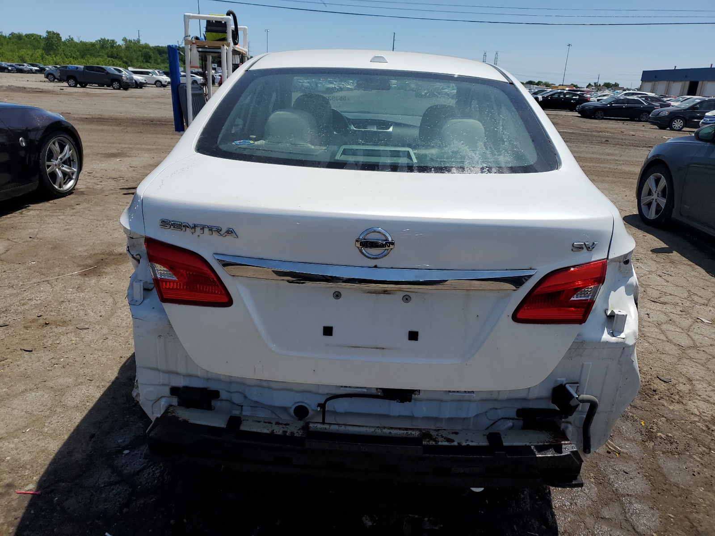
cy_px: 268
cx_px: 358
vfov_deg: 53.1
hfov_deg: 67.3
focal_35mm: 26
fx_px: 537
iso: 50
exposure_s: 1/10000
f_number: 1.5
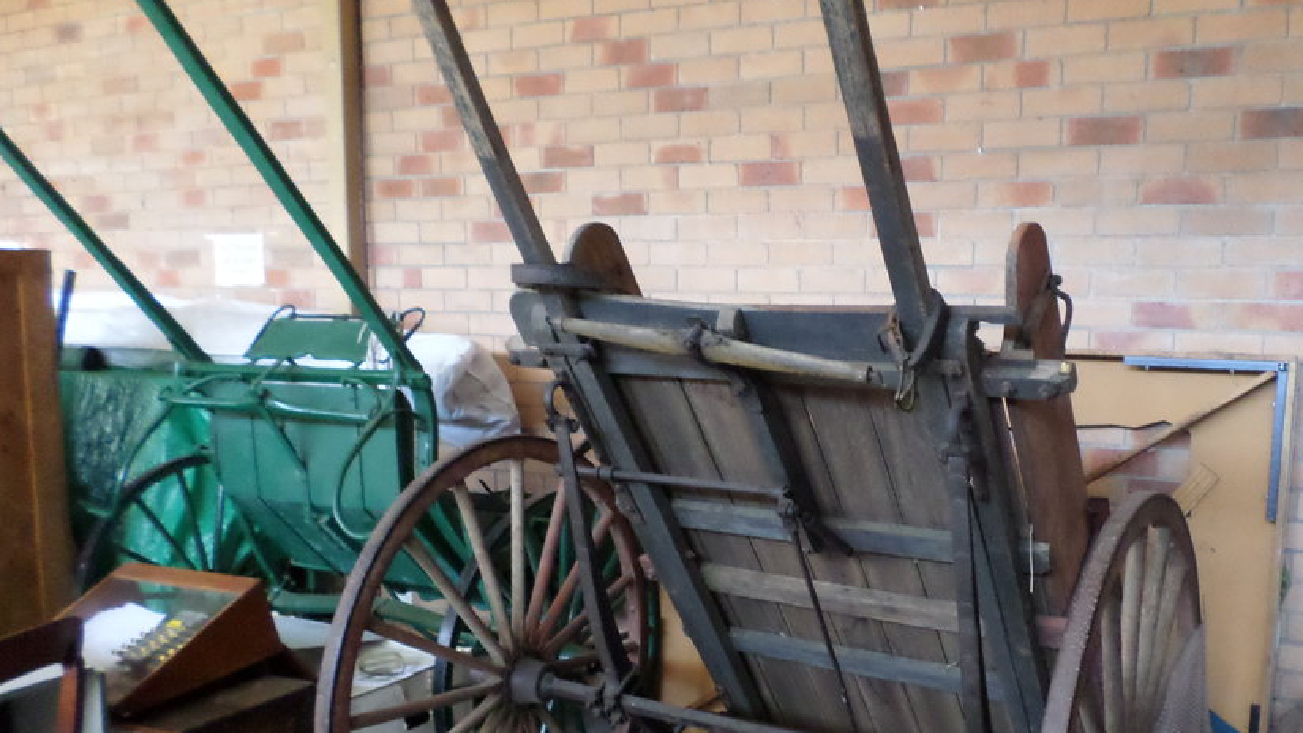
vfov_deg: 35.3
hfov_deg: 59.0
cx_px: 777
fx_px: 1140
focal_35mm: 33
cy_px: 483
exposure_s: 1/20
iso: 400
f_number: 2.5
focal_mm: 4.5
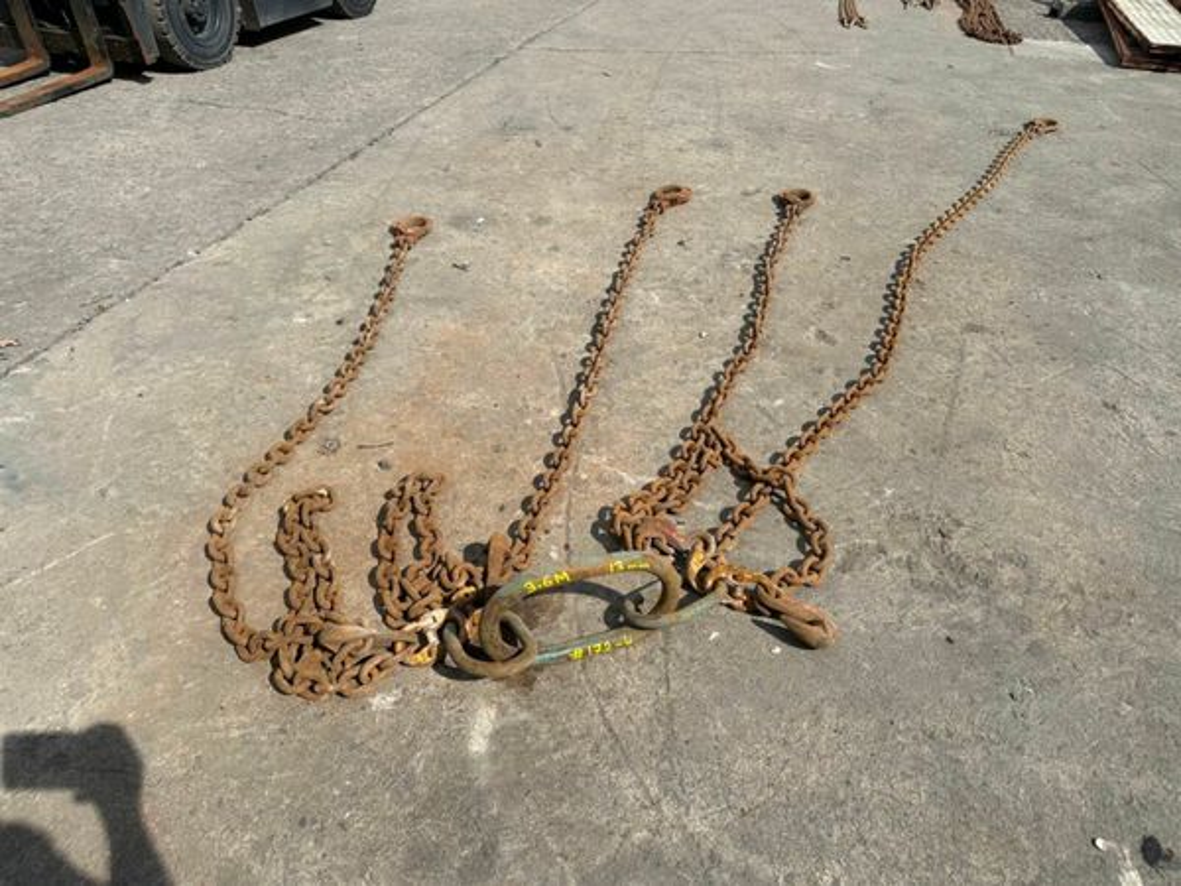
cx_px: 590
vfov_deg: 56.8
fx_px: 819
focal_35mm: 24
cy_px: 443
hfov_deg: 71.6
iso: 80
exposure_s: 1/5525
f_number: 1.78
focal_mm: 6.86
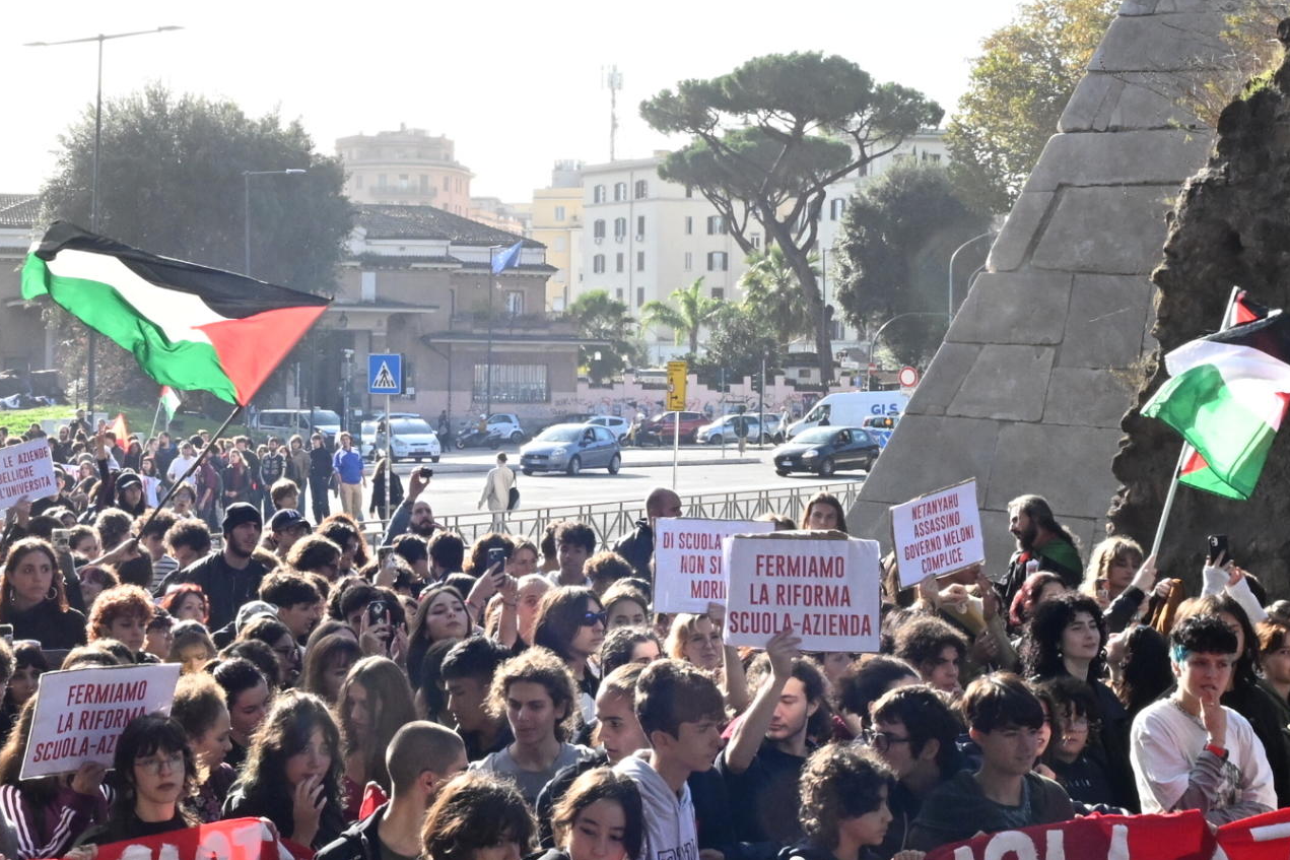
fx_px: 2078
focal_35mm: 58
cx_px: 716
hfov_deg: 34.5
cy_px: 541
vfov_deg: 23.3
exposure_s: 1/400
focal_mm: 24
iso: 1000
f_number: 18
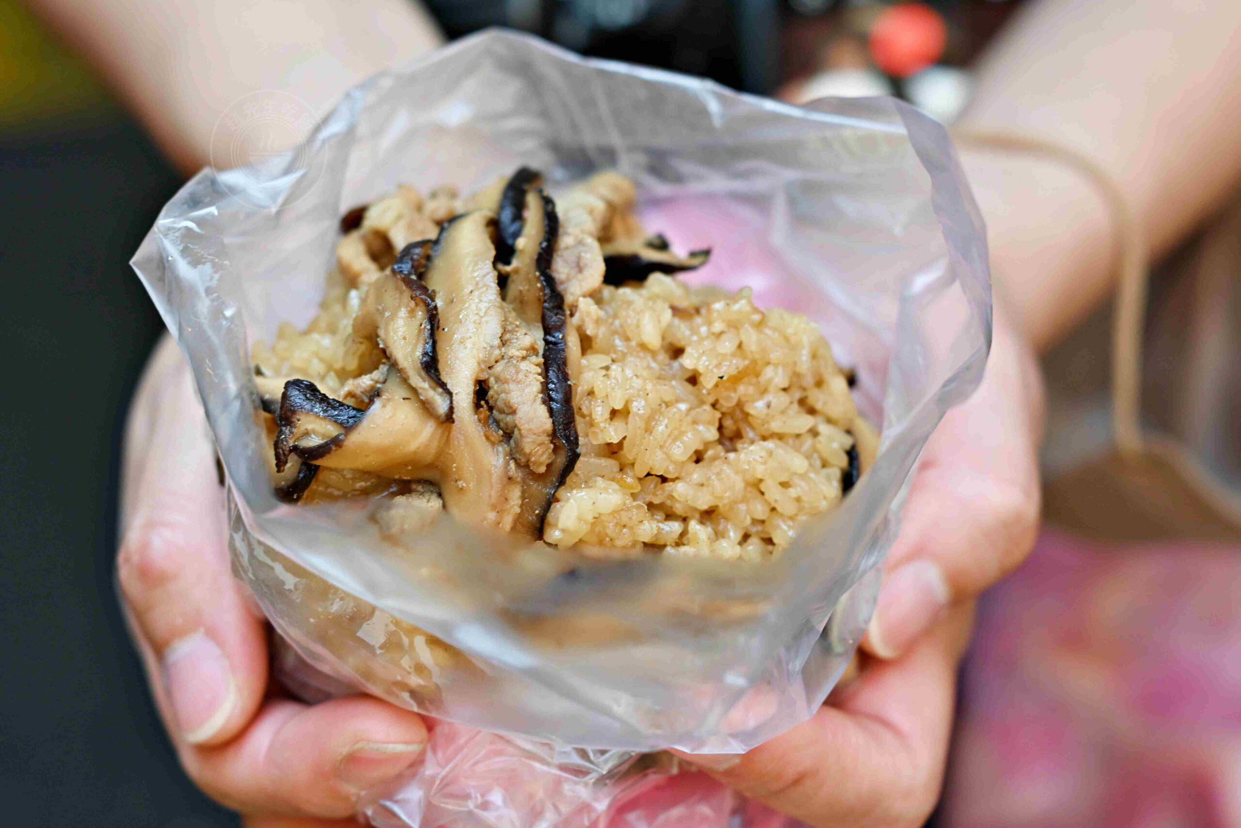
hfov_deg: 27.0
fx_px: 2585
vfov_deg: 18.2
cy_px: 414
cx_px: 620
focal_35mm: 75
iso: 140
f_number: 3.2
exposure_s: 1/200
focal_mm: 50
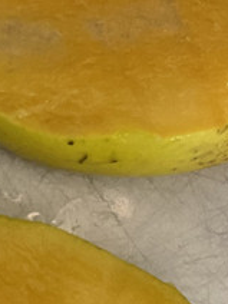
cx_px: 10
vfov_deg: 20.0
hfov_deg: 14.9
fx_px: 861
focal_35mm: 98
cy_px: 135
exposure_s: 1/40
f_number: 1.8
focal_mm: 4.25
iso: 400
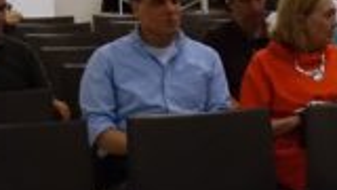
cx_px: 596
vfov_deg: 8.6
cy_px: 65
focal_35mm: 141
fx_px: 1260
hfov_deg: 13.7
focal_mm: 11.13
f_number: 2.8
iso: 2000
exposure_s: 1/160
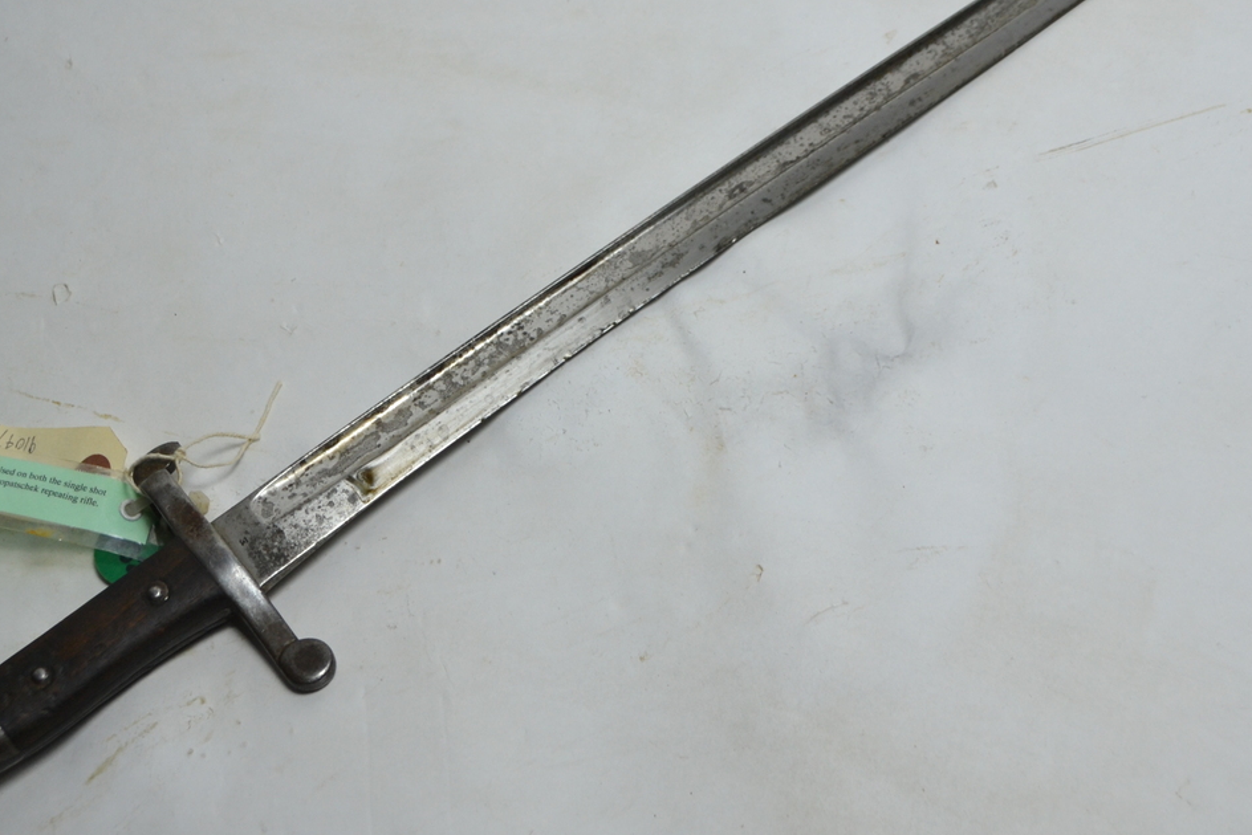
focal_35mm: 61
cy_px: 382
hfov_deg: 32.8
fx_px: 2122
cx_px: 492
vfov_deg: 22.3
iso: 400
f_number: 4
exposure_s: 1/30
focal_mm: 24
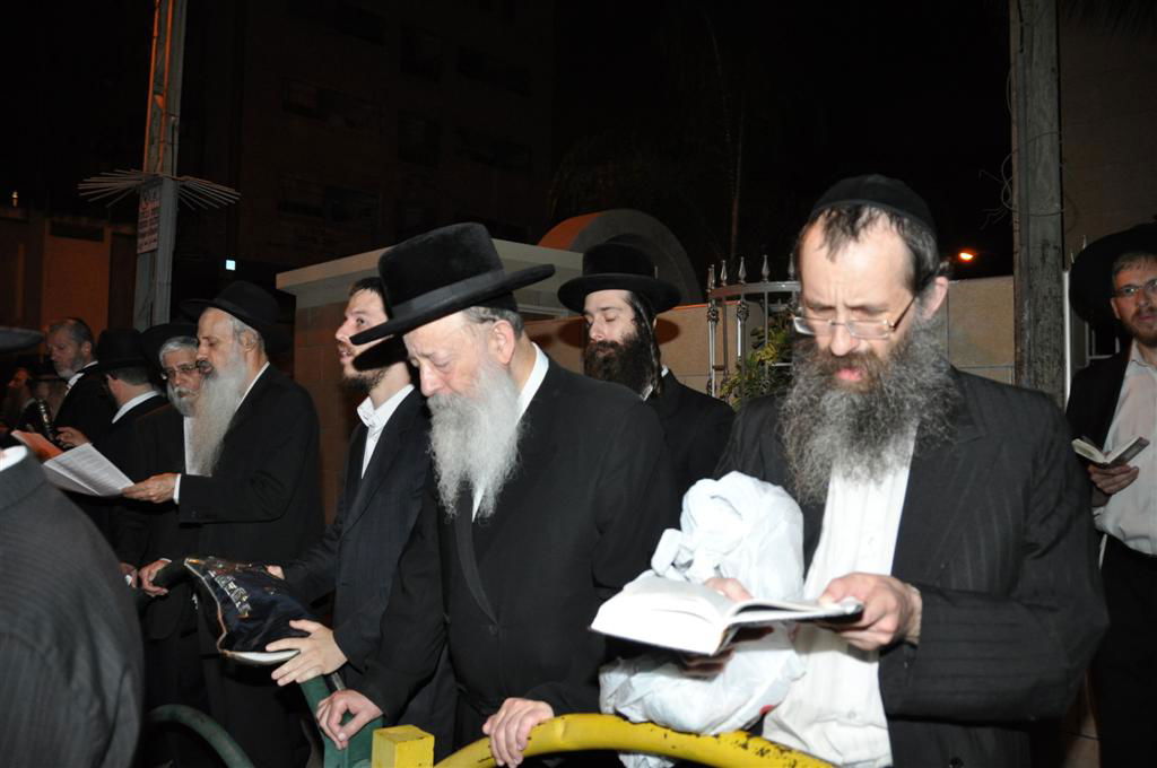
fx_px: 867
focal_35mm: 27
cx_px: 578
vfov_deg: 47.8
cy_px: 384
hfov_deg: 67.4
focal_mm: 18
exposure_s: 1/60
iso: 800
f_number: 4
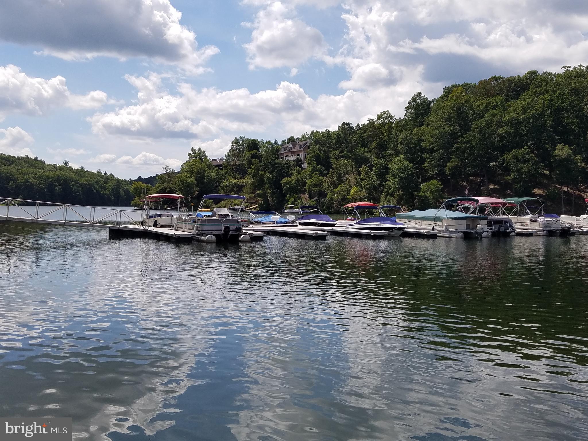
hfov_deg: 67.3
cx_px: 294
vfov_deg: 53.1
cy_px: 220
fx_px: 442
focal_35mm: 26
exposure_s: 1/4160
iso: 50
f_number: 1.7
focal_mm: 4.2
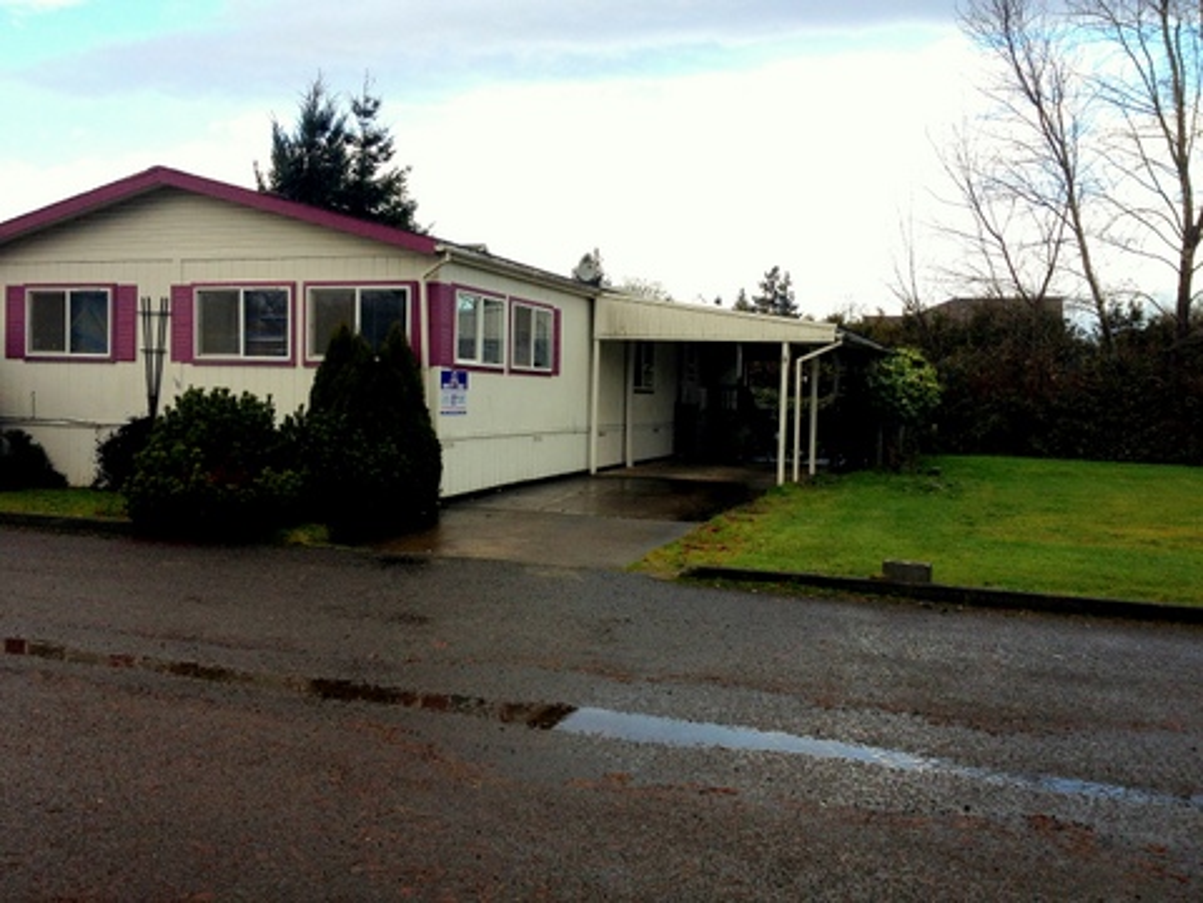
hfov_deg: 52.6
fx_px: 1216
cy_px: 452
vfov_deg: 40.7
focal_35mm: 35
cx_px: 602
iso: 64
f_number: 2.4
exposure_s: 1/361
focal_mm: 4.28
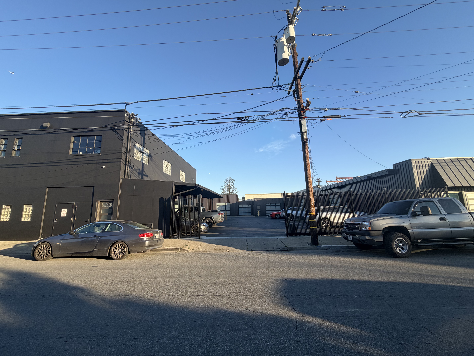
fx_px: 192
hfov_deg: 102.1
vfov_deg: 85.7
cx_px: 237
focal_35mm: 14
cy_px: 178
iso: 40
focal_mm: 2.22
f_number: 2.2
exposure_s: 1/574
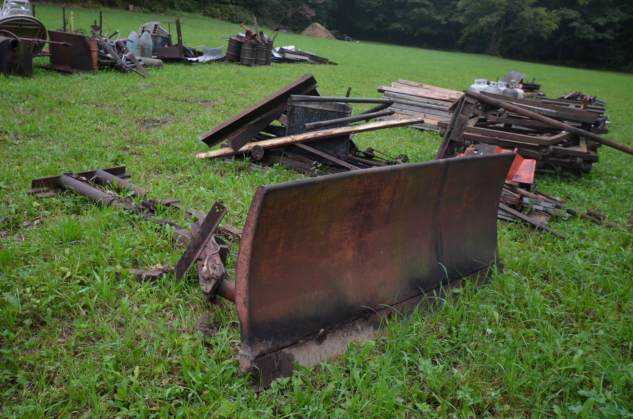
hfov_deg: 57.3
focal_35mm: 33
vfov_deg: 39.8
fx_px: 579
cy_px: 210
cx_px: 316
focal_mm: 22
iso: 400
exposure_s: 1/80
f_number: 4.5
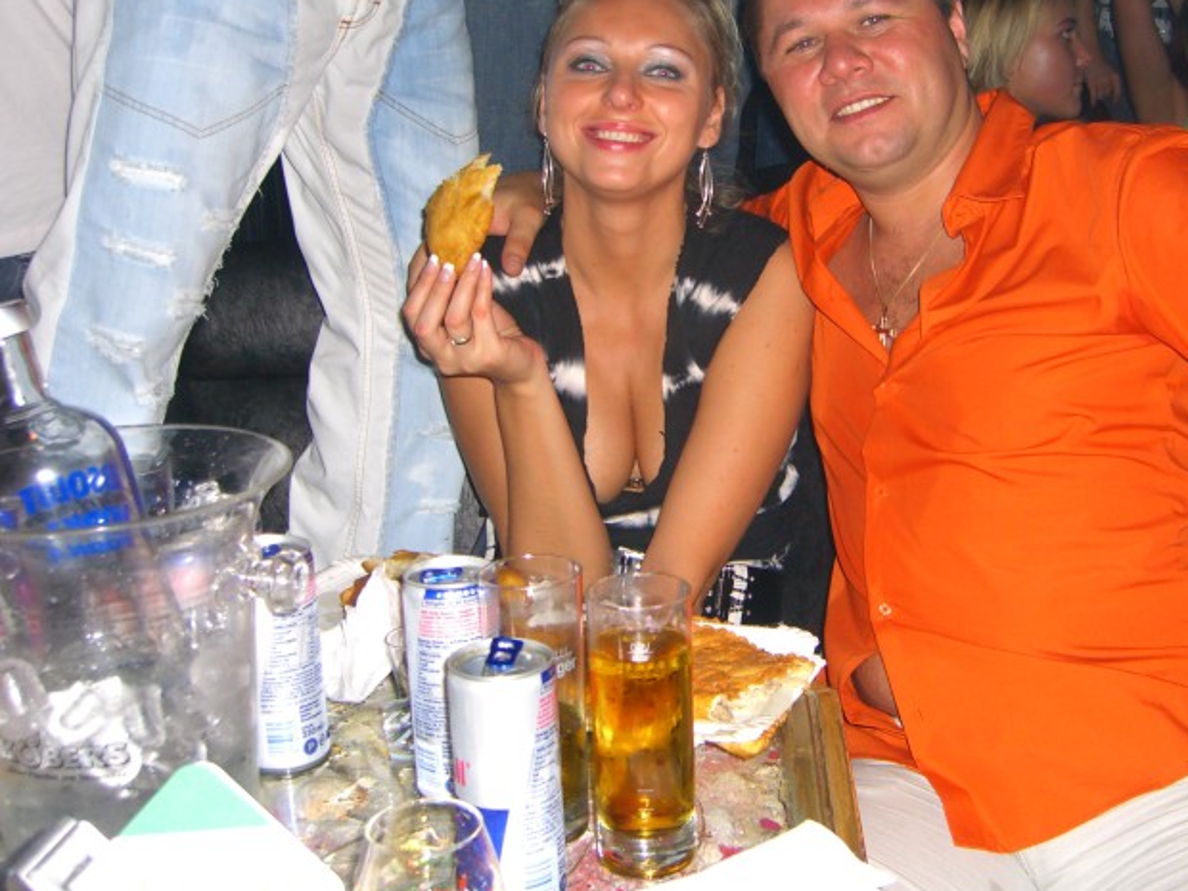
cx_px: 751
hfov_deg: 38.6
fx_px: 1682
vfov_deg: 29.6
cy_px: 353
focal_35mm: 49
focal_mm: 7.9
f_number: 2.8
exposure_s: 1/60
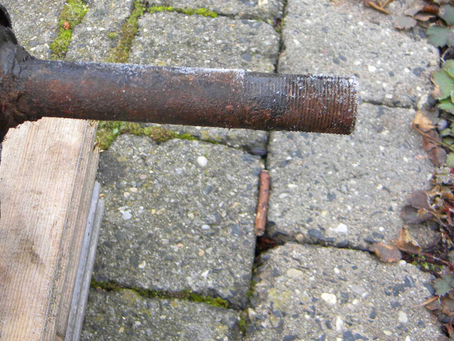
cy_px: 99
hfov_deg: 29.4
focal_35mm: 65
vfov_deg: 22.4
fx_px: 852
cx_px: 123
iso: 183
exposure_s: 1/60
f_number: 3.8
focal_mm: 7.3
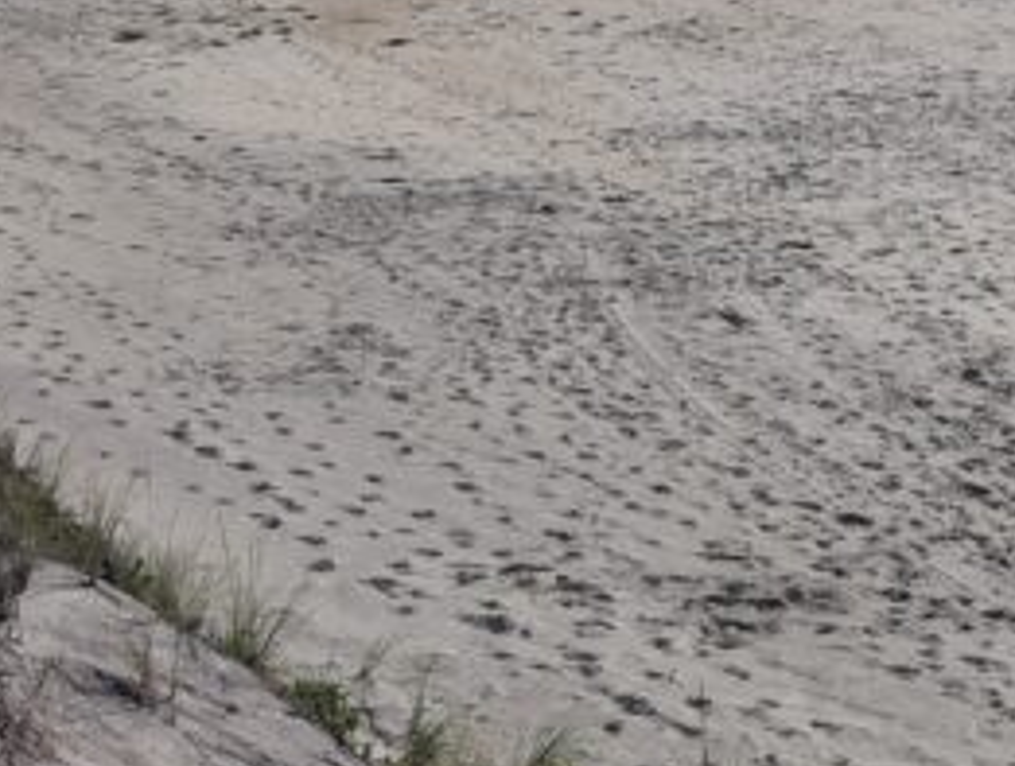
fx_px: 2763
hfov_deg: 19.1
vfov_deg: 14.8
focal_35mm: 94
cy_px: -356
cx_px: 1346
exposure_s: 1/3448
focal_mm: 6.9
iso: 22
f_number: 1.68
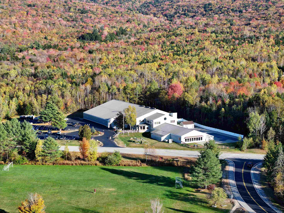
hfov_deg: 27.8
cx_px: 142
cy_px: 106
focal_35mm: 70
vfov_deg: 21.0
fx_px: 574
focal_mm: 19.35
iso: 100
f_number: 2.8
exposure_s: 1/500
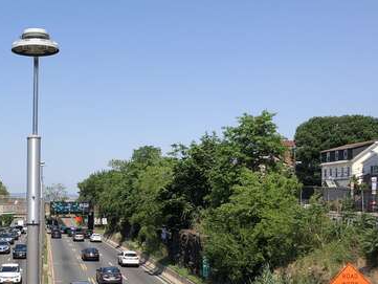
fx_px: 677
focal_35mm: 62
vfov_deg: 23.3
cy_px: 230
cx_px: 45
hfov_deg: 30.0
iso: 20
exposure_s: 1/1736
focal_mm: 4
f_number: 1.8
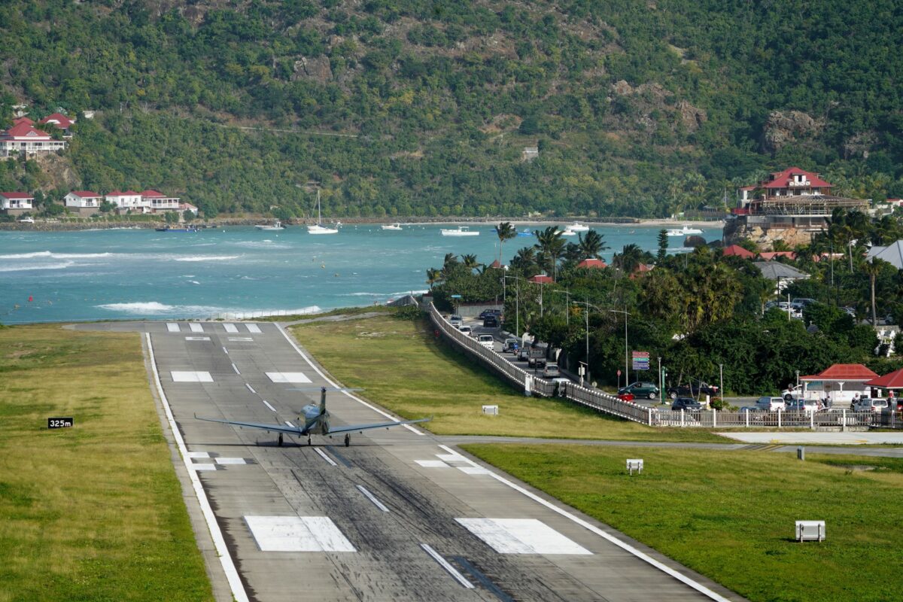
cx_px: 452
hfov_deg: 10.3
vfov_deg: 6.9
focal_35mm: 200
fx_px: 5016
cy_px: 301
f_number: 6.3
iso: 200
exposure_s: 1/800
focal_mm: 200
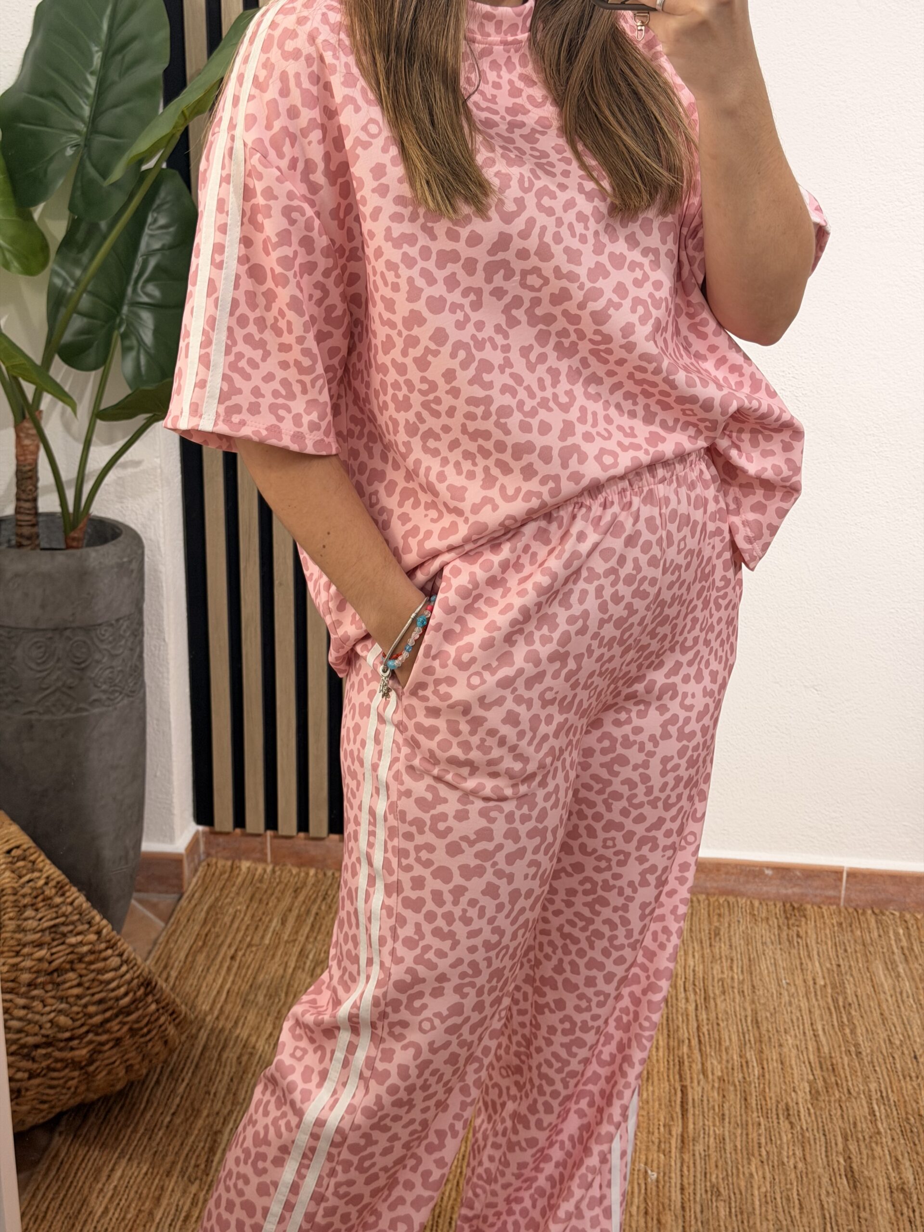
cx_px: 462
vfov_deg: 39.7
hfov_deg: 30.3
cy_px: 616
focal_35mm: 48
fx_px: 1708
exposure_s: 1/100
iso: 64
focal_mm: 6.76
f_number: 1.78
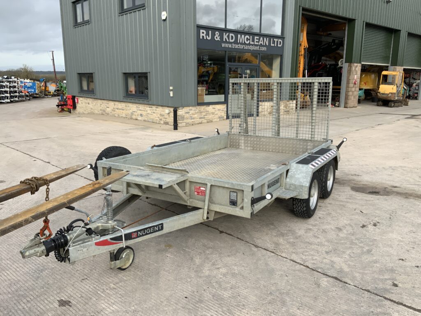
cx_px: 210
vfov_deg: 48.2
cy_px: 158
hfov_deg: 61.7
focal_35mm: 29
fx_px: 353
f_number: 1.8
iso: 16
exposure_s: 1/683
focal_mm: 3
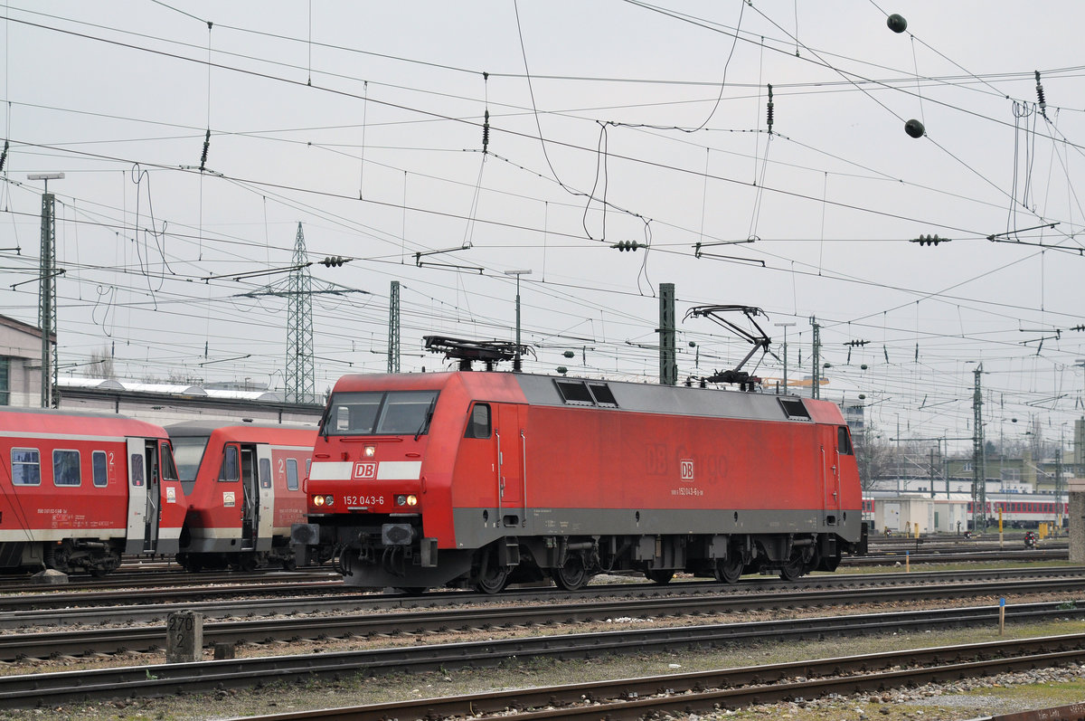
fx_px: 3161
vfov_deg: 13.0
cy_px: 360
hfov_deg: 19.5
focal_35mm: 105
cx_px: 542
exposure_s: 1/1000
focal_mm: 70
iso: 400
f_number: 5
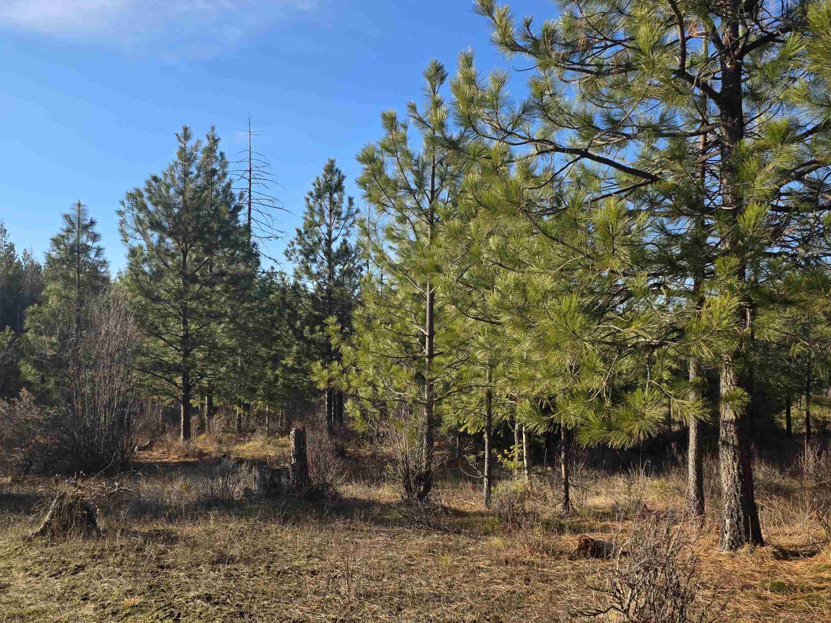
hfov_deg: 58.3
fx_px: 744
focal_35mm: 31
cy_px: 364
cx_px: 380
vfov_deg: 45.3
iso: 80
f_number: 1.7
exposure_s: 1/2664
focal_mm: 6.3
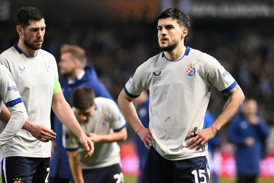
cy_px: 92
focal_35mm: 300
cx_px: 137
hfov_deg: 6.9
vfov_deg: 4.6
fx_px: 2284
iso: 6400
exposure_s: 1/1250
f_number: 4
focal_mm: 300
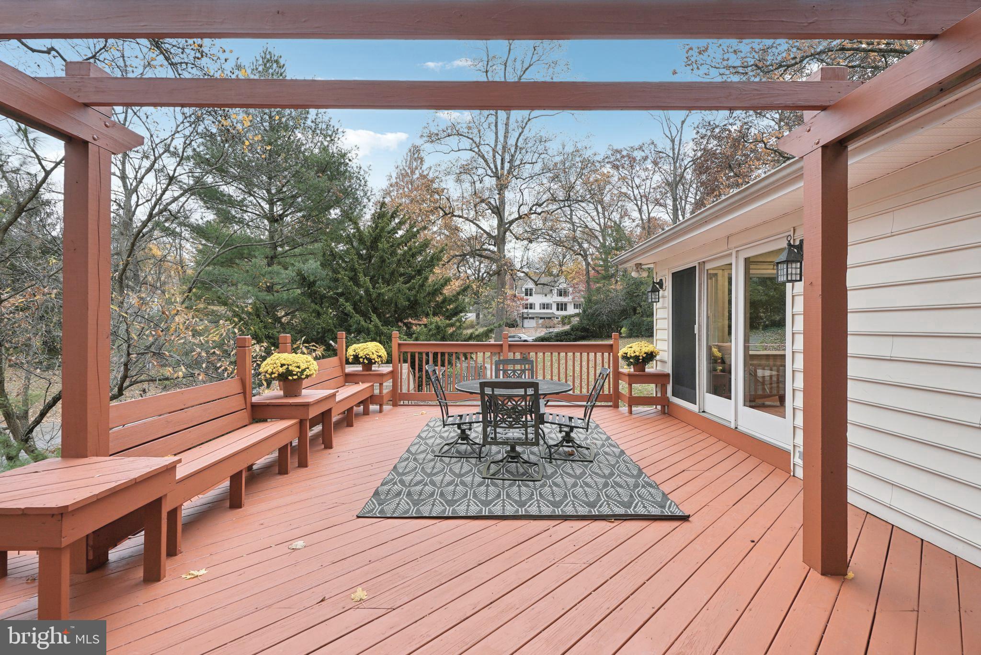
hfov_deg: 96.7
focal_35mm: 16
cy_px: 328
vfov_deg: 73.8
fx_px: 436
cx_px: 490
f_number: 8
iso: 100
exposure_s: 1/13
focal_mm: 16
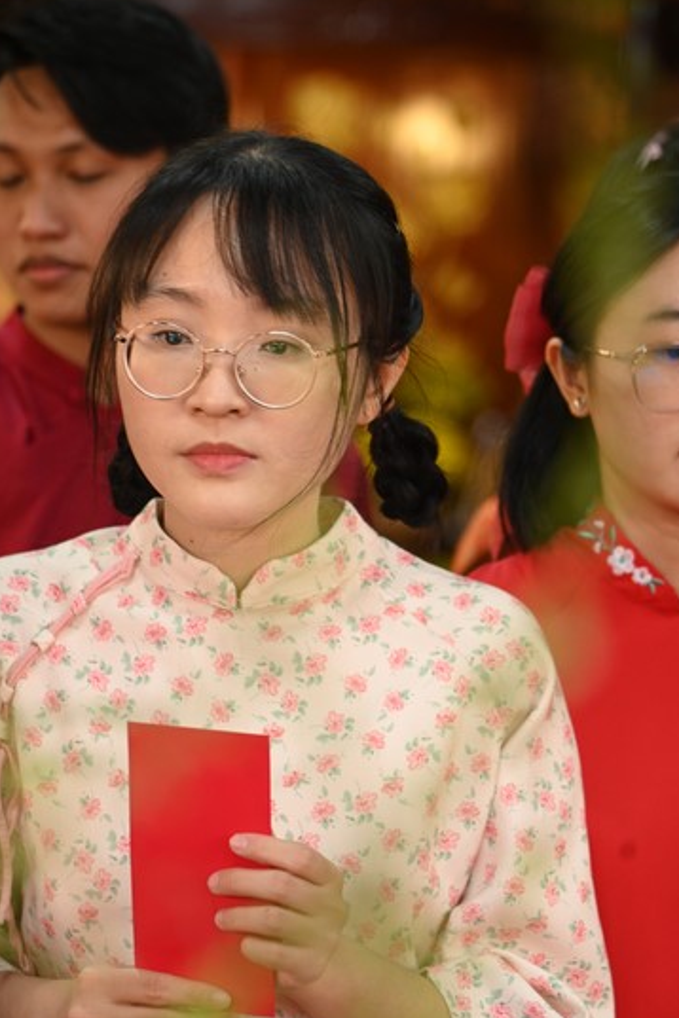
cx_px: 343
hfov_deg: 9.5
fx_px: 4102
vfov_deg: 14.2
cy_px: 565
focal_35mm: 145
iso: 1600
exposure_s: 1/160
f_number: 4.5
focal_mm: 120
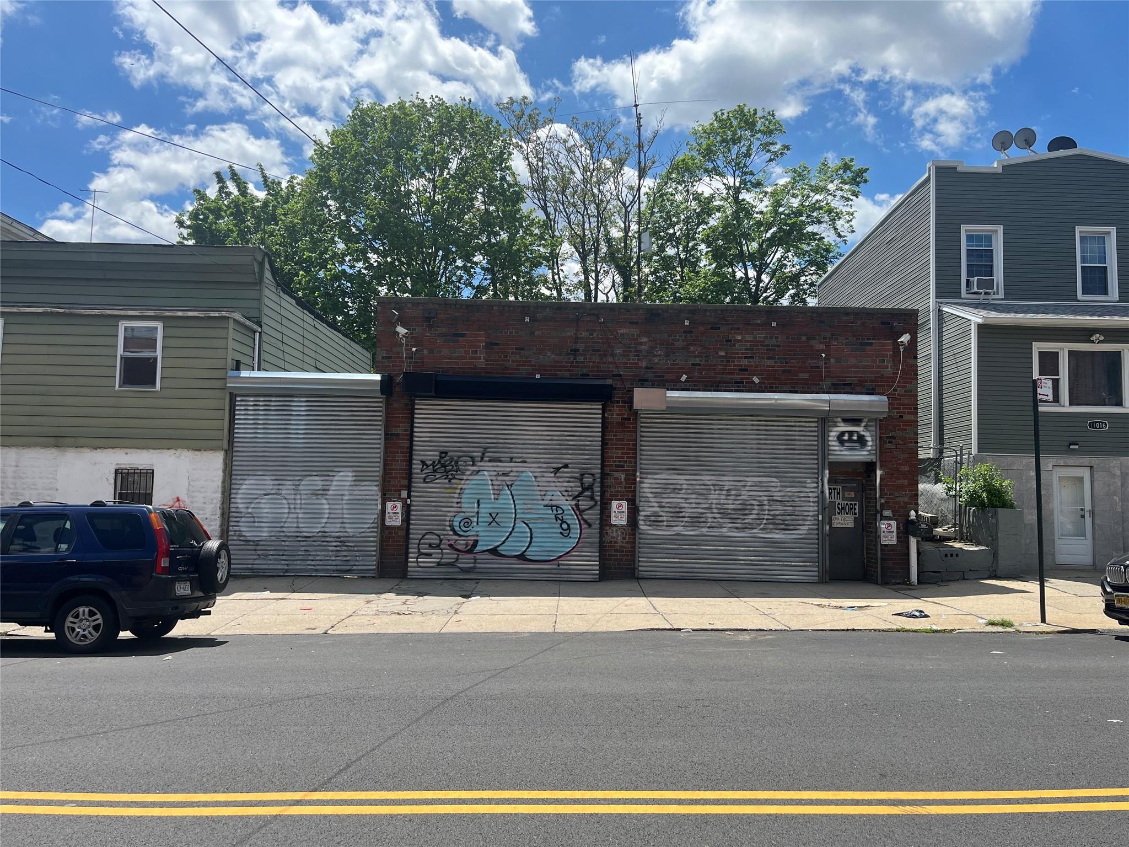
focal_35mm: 26
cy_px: 424
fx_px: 848
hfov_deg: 67.3
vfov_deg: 53.1
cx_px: 564
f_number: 1.6
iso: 50
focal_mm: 5.1
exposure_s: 1/3413
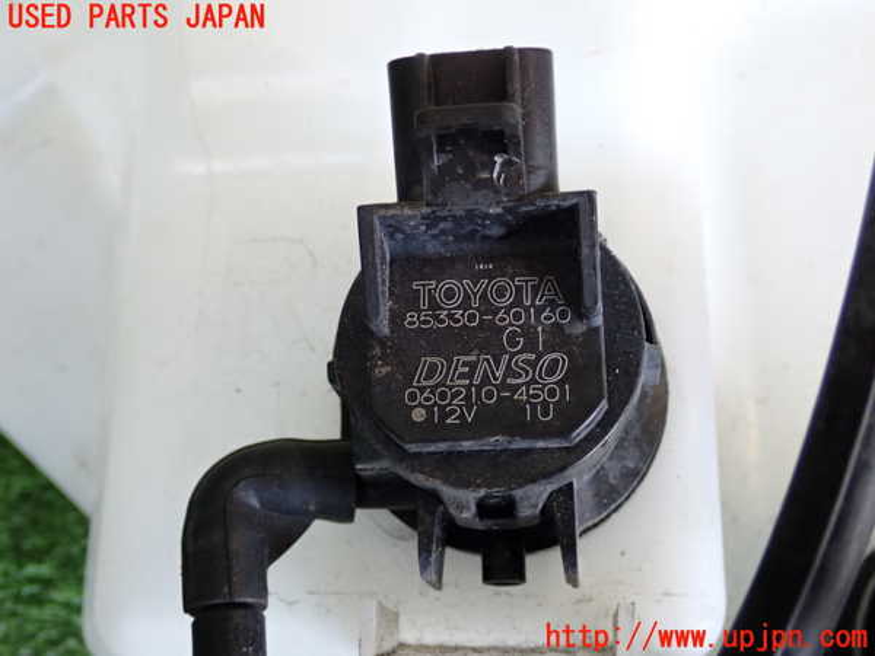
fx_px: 1188
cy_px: 328
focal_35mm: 47
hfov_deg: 40.4
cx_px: 438
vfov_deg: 30.9
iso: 320
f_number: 3.1
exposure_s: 1/50
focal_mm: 8.4
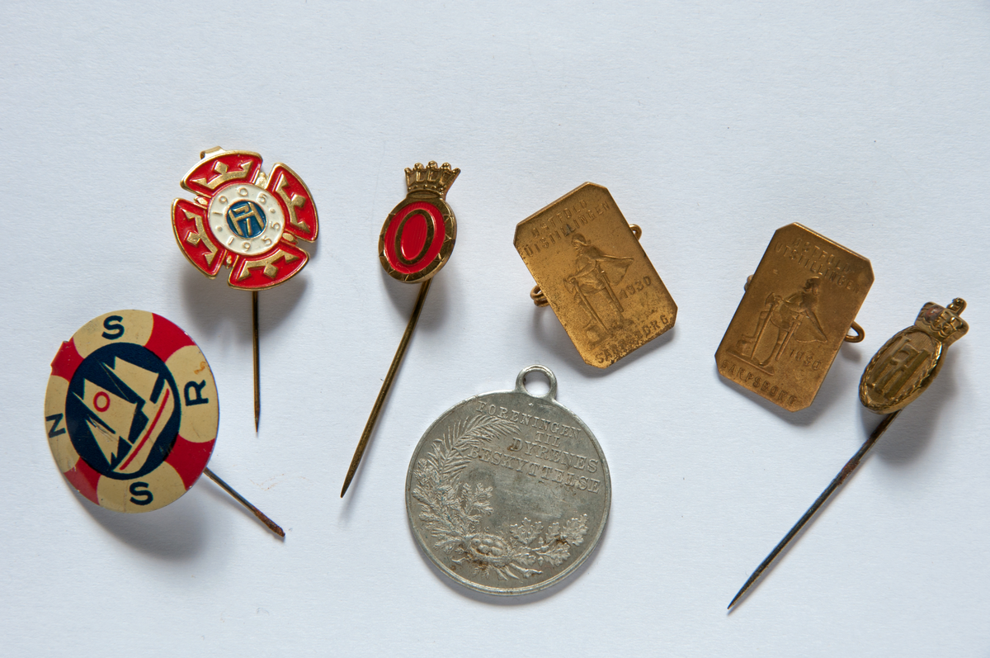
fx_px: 4326
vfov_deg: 8.7
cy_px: 329
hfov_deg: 13.1
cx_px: 495
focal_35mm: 158
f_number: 11
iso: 200
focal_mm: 105
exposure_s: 1/125
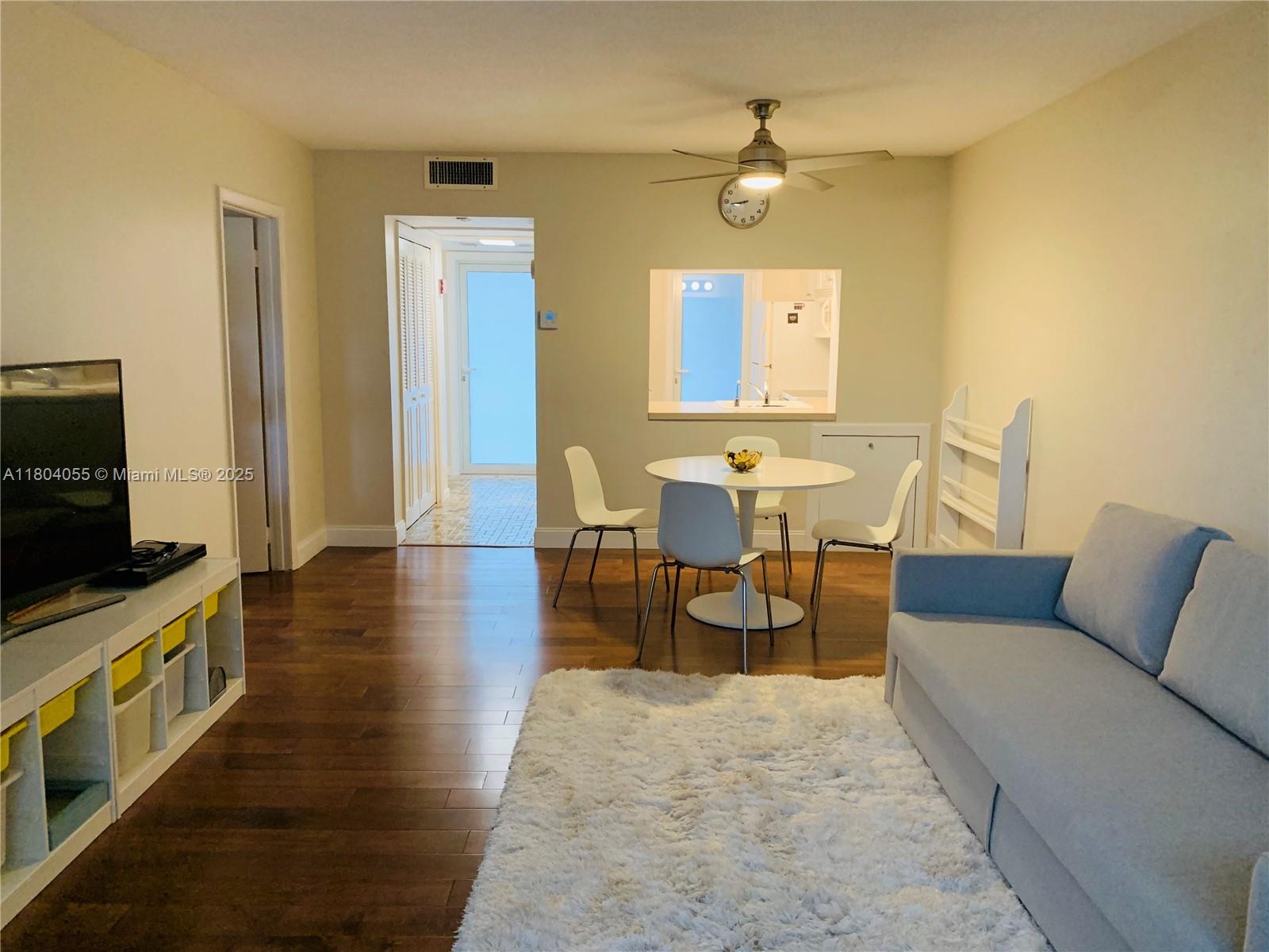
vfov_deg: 53.1
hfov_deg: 67.3
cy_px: 476
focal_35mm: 26
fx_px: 953
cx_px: 634
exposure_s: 1/60
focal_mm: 4.25
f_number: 1.8
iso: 320
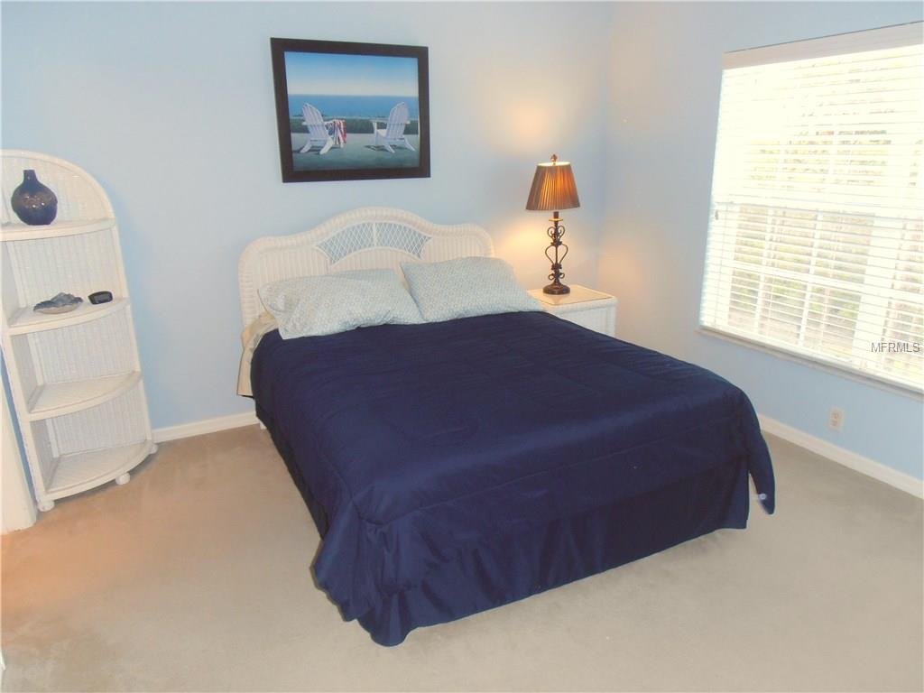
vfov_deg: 56.8
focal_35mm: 24
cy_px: 346
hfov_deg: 71.6
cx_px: 462
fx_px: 641
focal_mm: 4.2
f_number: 3
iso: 160
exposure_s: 1/30
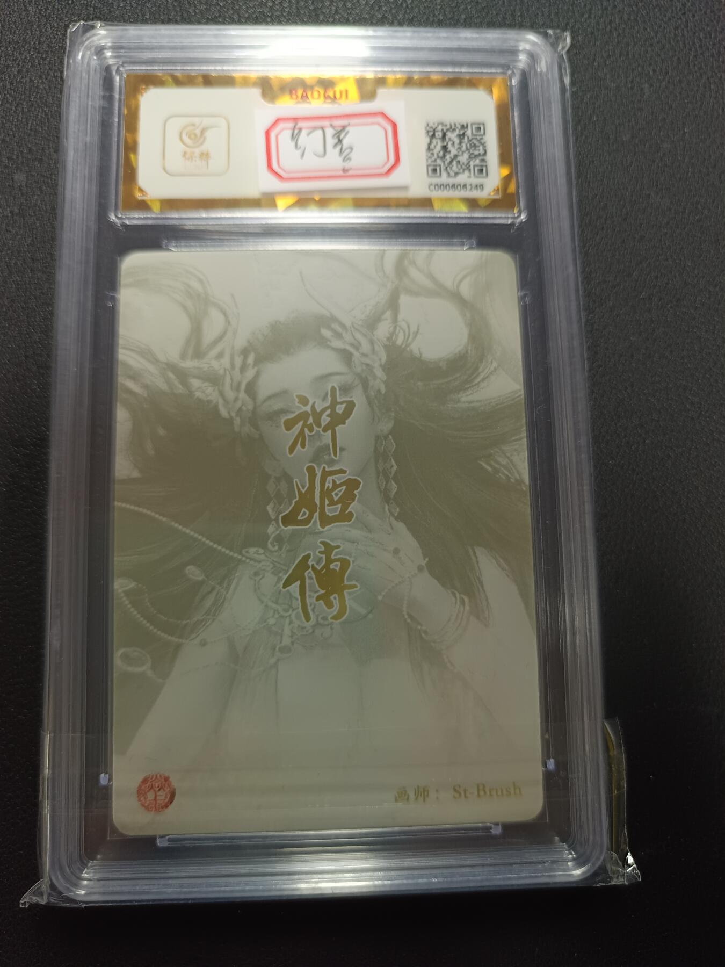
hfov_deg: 56.8
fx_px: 670
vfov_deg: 71.6
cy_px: 484
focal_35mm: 24
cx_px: 362
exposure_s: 1/50
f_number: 1.7
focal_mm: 5.31
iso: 626
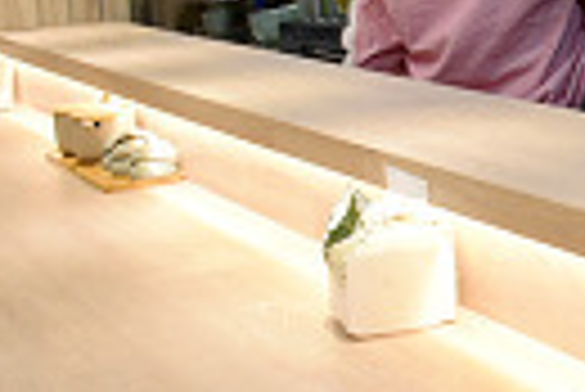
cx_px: 824
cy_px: 9
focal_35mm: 104
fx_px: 1692
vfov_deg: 13.0
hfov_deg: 17.9
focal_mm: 18
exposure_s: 1/30
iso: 500
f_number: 7.1
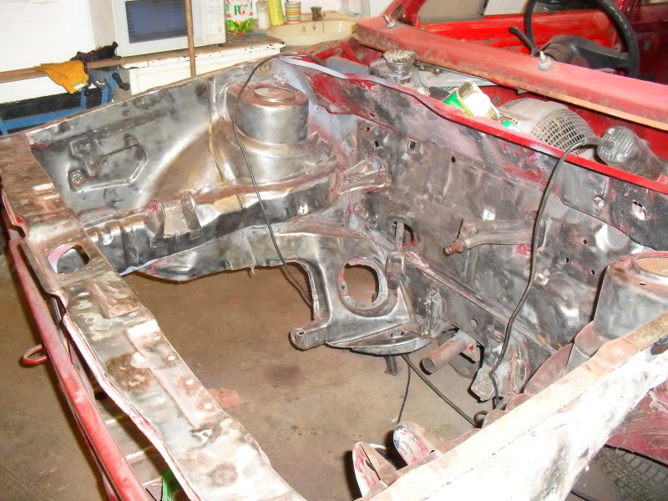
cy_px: 250
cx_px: 334
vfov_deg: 40.7
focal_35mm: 35
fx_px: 675
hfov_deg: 52.6
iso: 320
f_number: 3.2
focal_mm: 6.3
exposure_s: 1/45
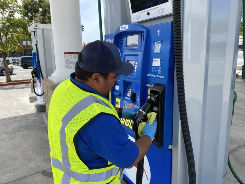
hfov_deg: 67.3
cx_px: 122
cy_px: 92
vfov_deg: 53.1
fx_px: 184
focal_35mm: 26
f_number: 1.8
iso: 32
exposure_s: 1/2273
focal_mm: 4.25
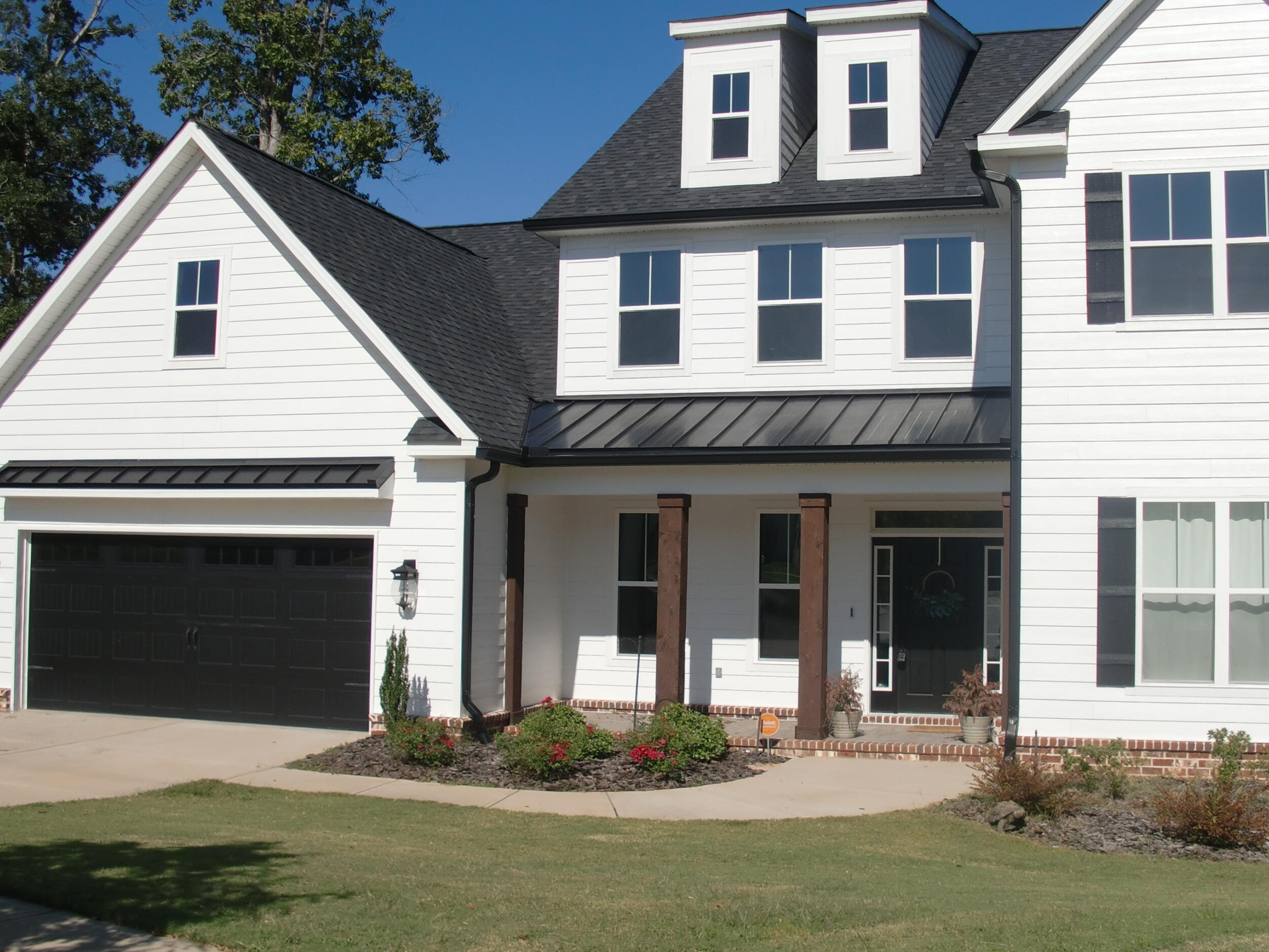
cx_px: 702
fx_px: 1576
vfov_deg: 33.6
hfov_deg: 43.8
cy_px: 472
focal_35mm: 43
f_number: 7.9
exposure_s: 1/320
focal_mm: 6.3
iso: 64
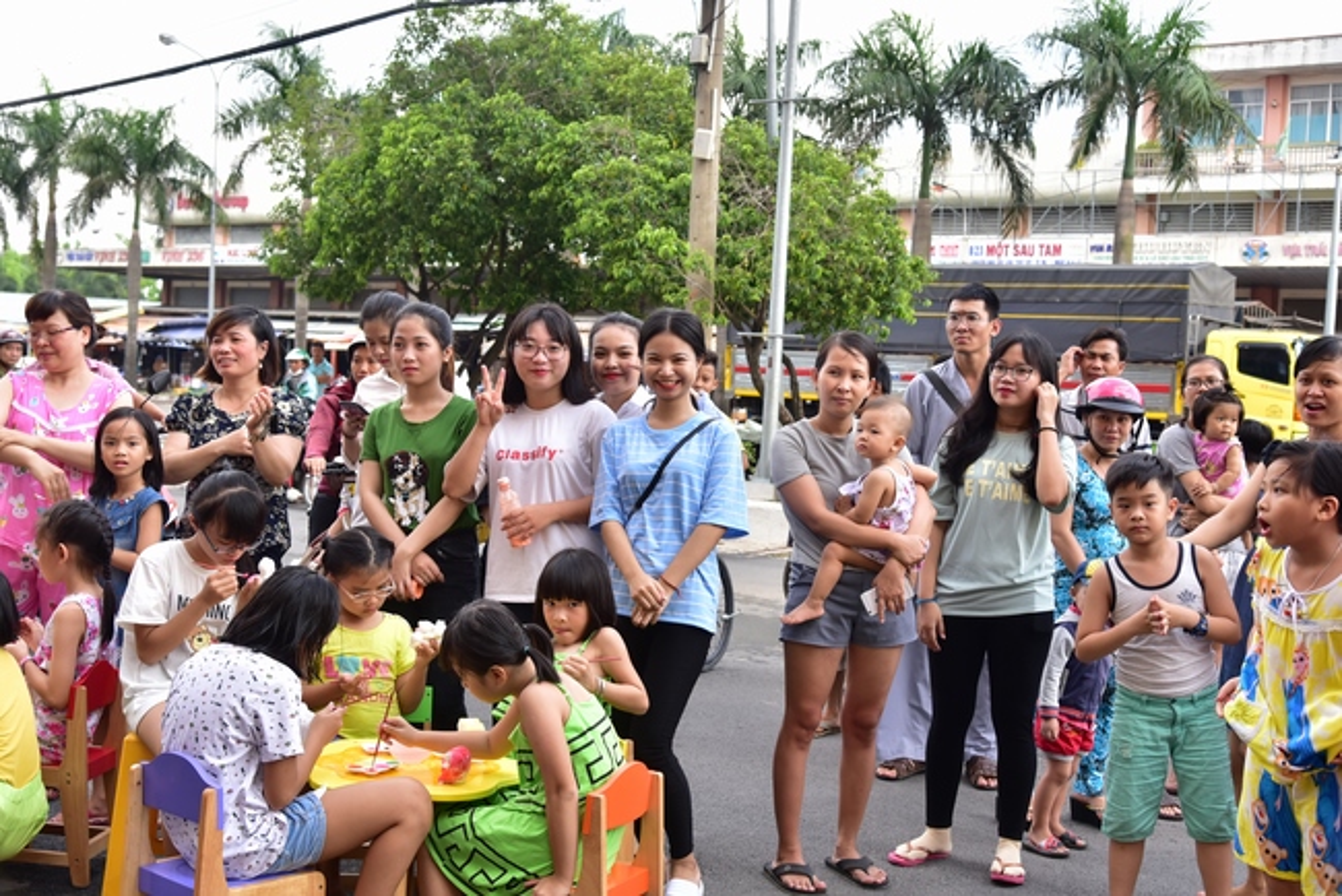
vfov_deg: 30.5
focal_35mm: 44
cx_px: 671
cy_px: 448
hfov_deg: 44.5
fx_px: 1641
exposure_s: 1/250
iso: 400
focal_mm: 44
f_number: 5.6
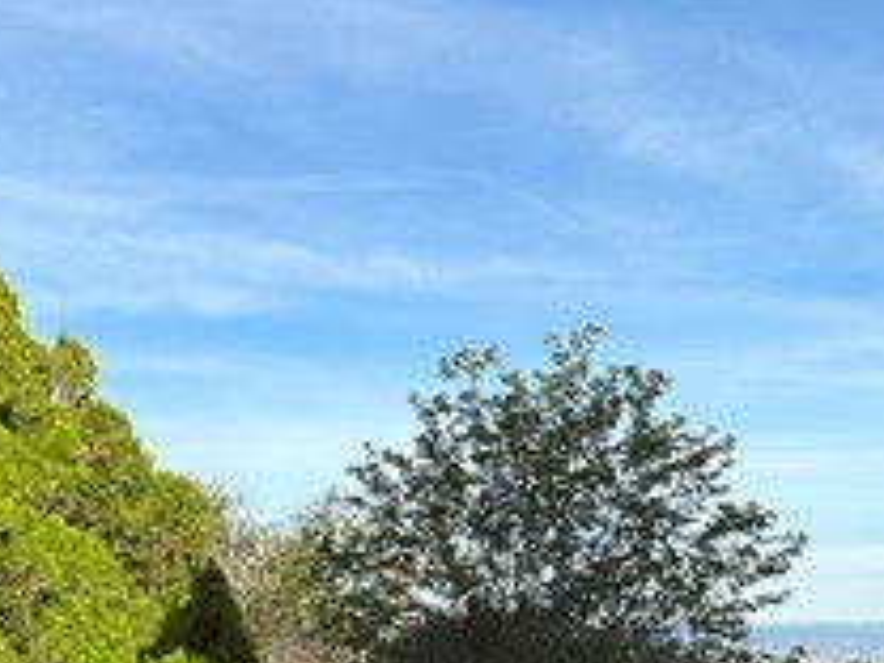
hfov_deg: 26.1
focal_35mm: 74
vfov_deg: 19.2
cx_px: 612
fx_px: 1890
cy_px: 710
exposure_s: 1/2809
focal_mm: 6.86
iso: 80
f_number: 1.78
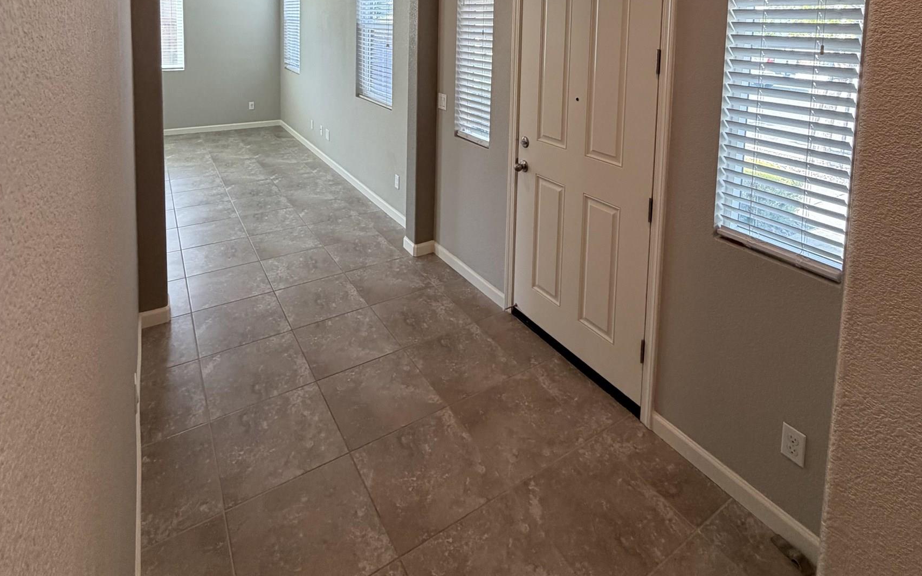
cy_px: 63
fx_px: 502
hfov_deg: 85.1
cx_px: 463
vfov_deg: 52.7
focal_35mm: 20
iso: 250
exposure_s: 1/120
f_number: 2.2
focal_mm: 2.22
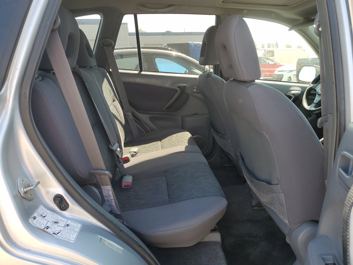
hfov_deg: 67.3
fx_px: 265
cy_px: 132
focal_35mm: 26
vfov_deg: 53.1
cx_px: 176
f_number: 1.5
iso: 50
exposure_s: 1/278
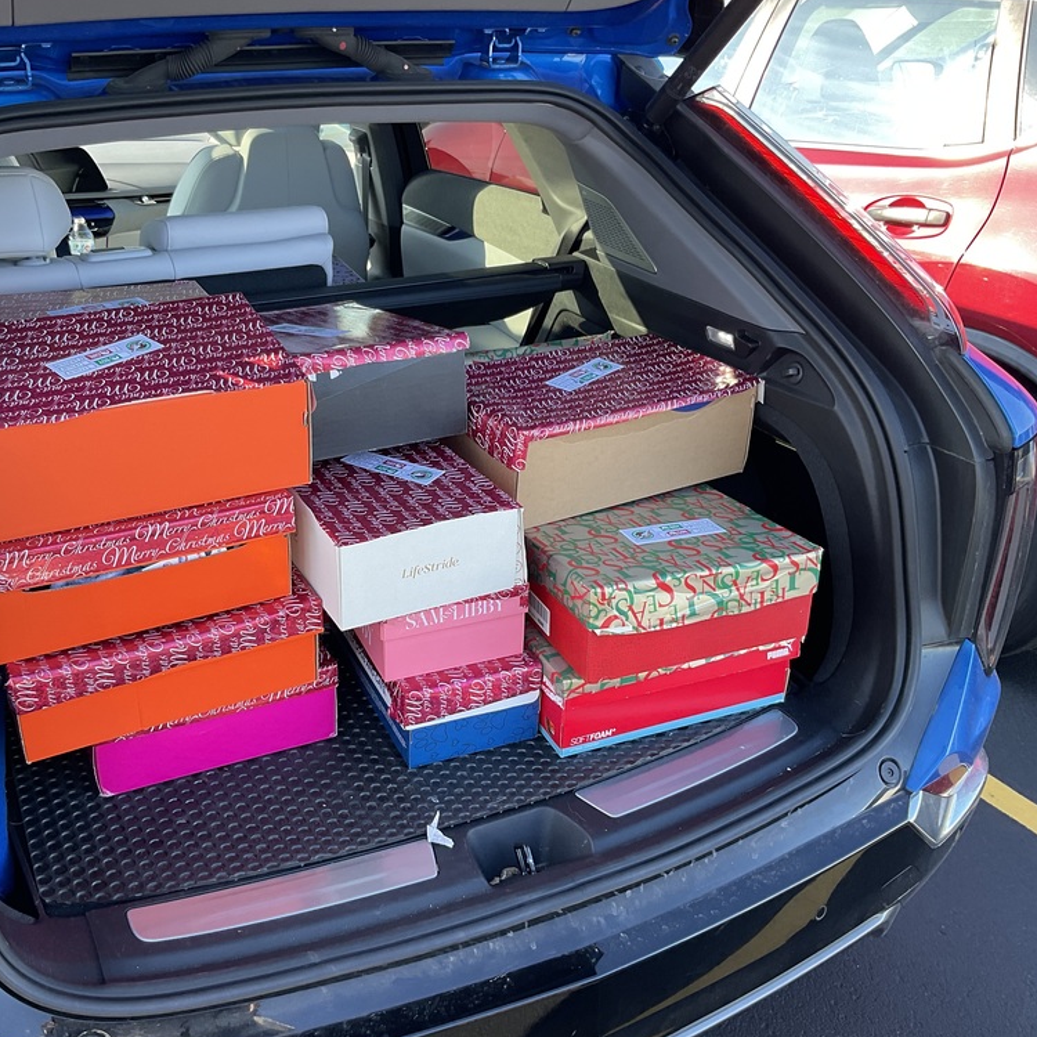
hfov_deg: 46.9
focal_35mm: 35
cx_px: 398
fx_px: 1186
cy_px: 521
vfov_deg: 47.2
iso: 25
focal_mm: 3
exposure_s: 1/122
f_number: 1.8
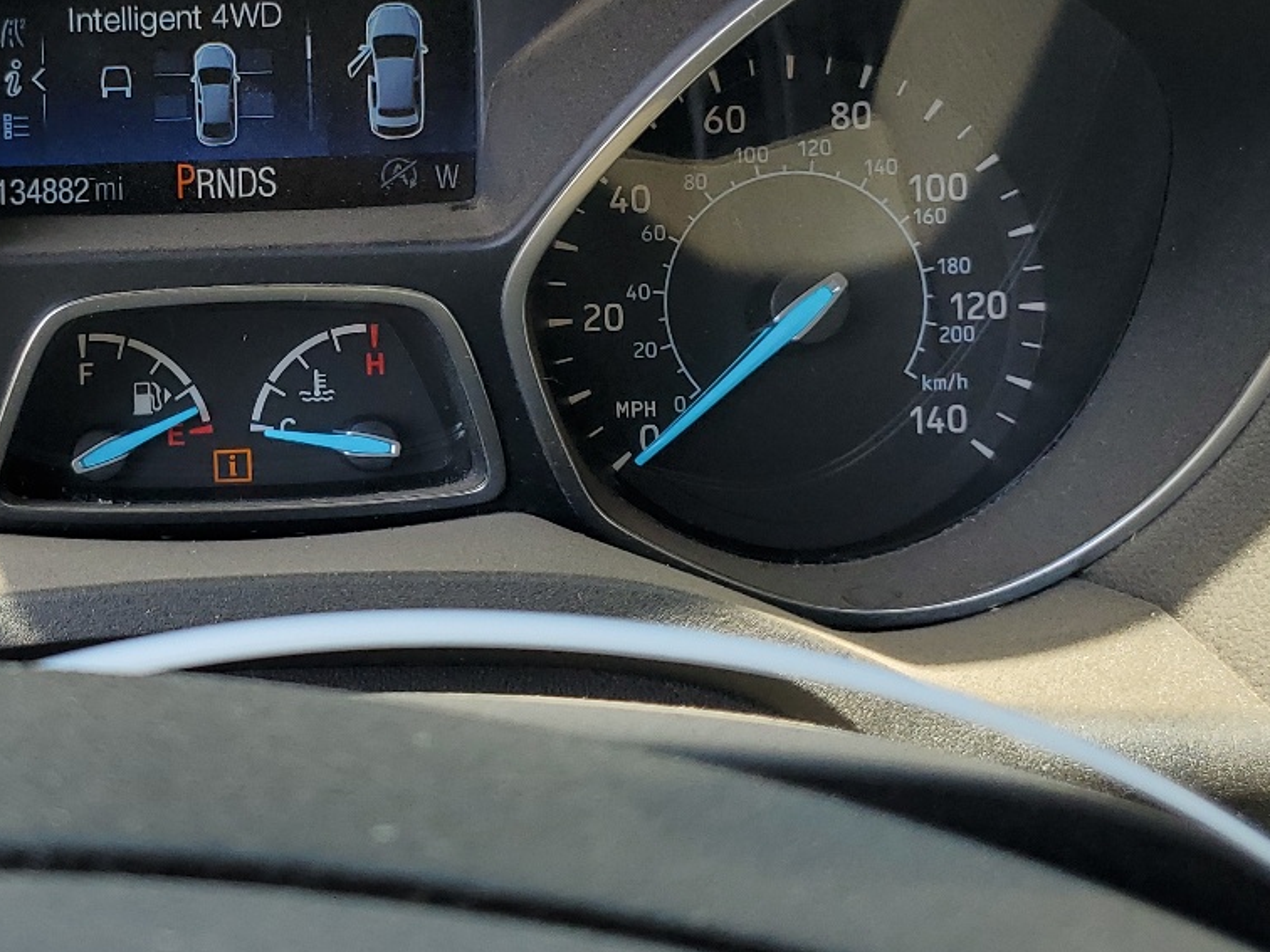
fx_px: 2018
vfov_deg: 26.1
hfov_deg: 33.4
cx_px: 170
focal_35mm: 55
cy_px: 188
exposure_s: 1/526
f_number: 1.5
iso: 50
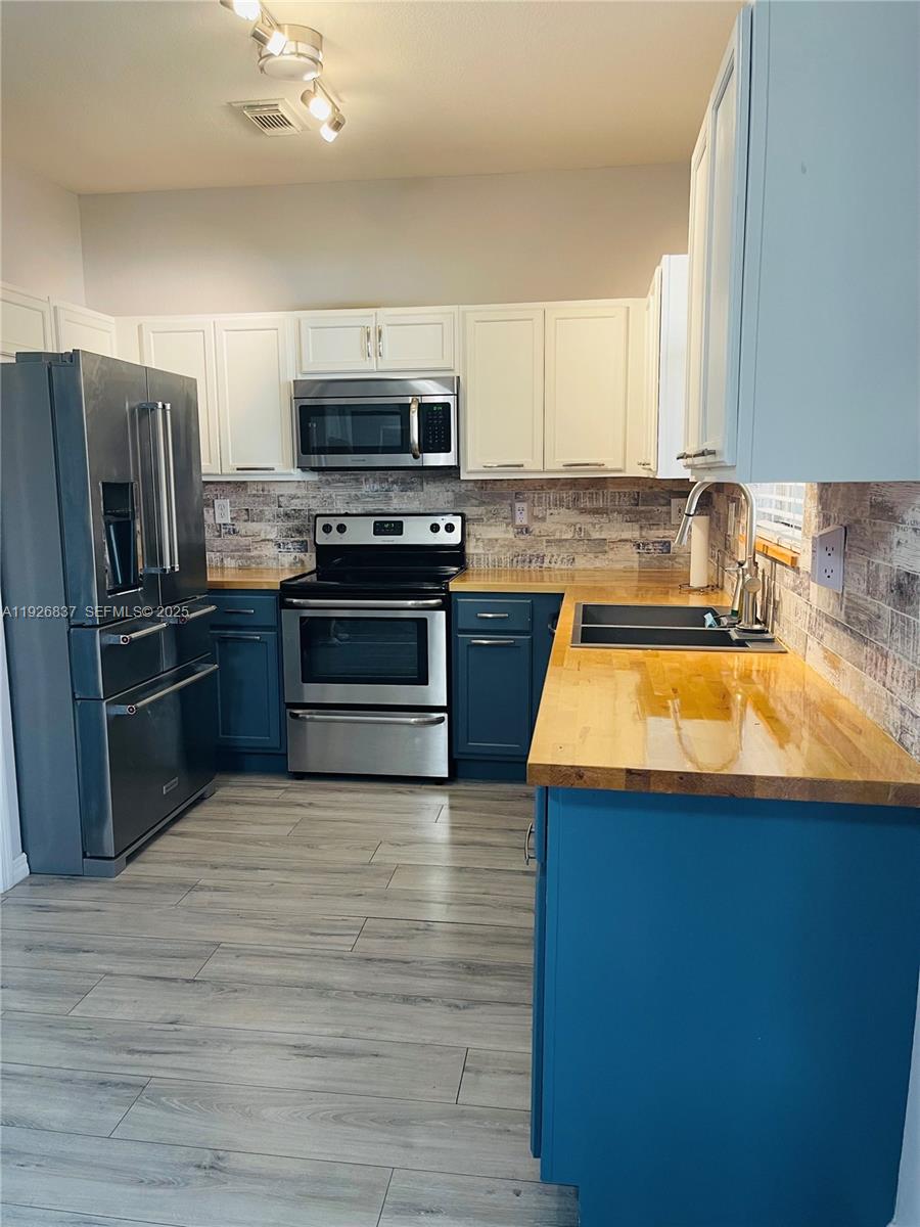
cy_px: 614
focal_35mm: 25
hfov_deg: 54.9
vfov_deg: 69.4
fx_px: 886
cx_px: 460
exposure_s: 1/60
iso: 200
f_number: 1.6
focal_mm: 5.1
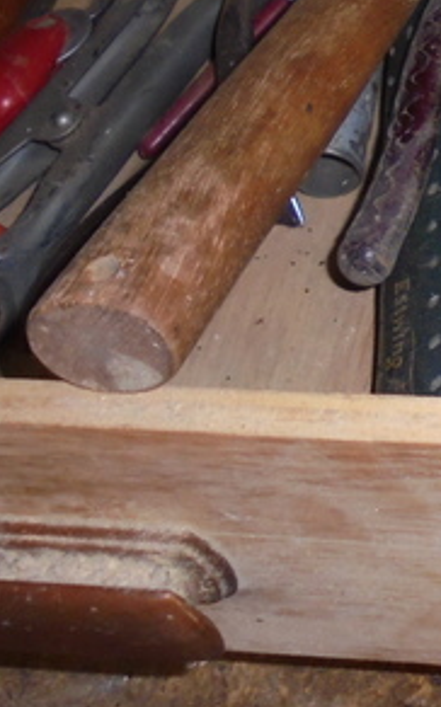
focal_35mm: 73
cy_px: 77
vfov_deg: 27.3
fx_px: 1407
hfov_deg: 16.1
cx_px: 692
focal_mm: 4.6
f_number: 3.5
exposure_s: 1/30
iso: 200
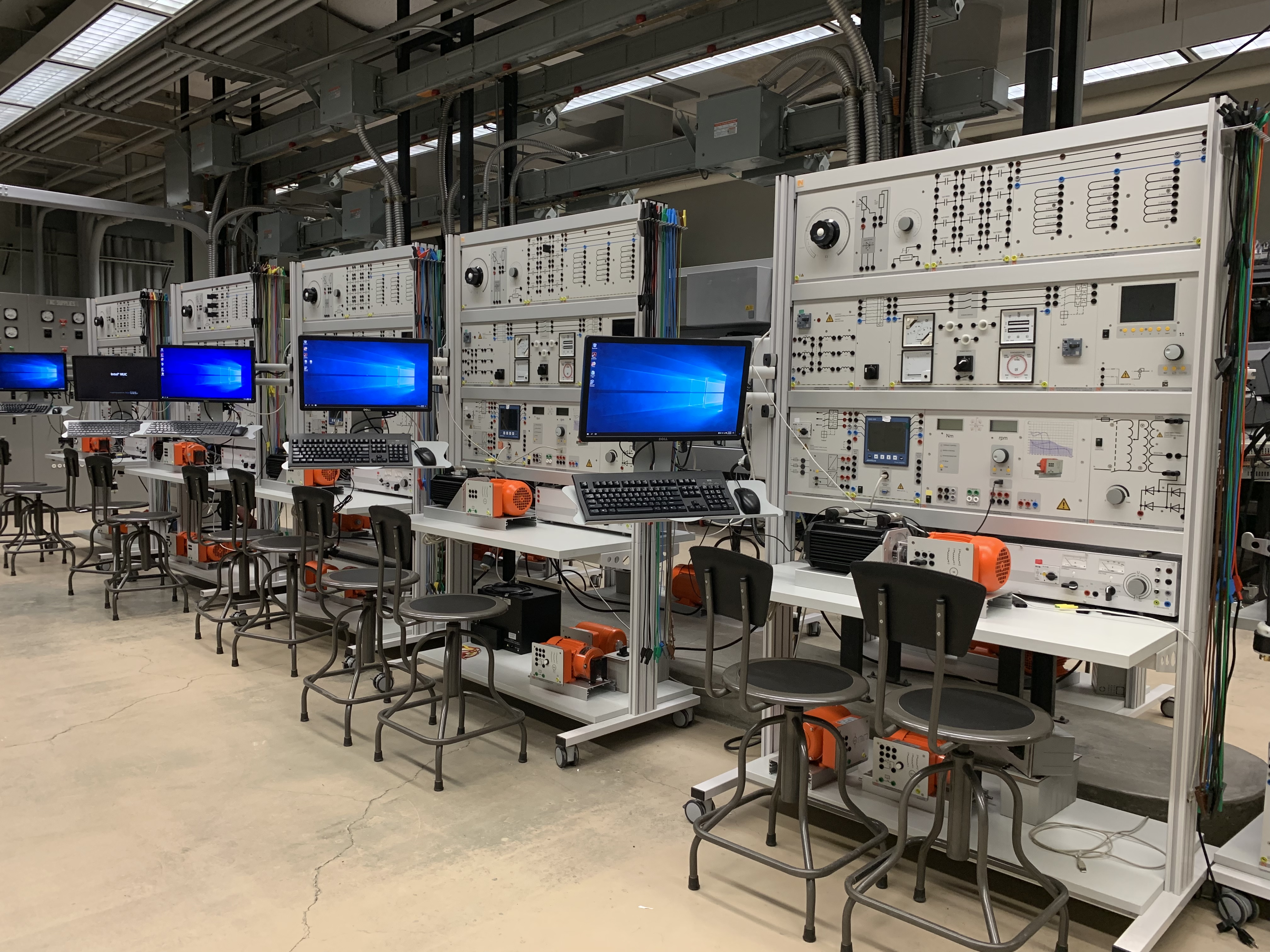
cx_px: 635
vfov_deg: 53.1
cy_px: 476
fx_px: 954
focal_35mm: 26
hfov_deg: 67.3
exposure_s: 1/60
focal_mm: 4.25
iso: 125
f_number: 1.8
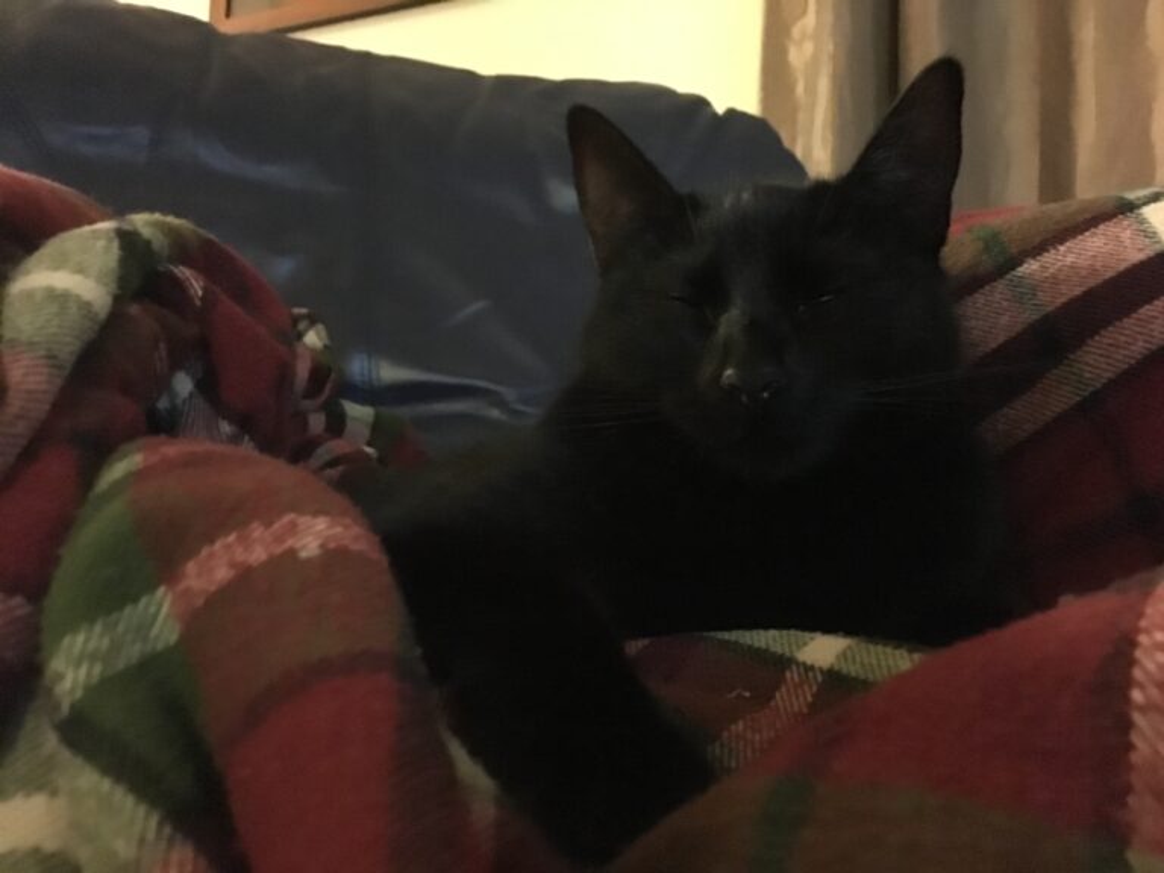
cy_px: 436
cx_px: 582
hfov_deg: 61.7
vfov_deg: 48.2
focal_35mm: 29
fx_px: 975
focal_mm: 4.15
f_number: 2.2
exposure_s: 1/15
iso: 2000
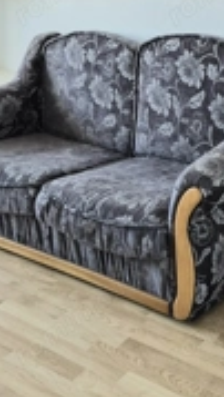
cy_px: 11
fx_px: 590
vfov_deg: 34.3
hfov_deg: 21.4
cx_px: 160
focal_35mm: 56
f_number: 1.8
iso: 80
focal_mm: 5.4
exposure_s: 1/100
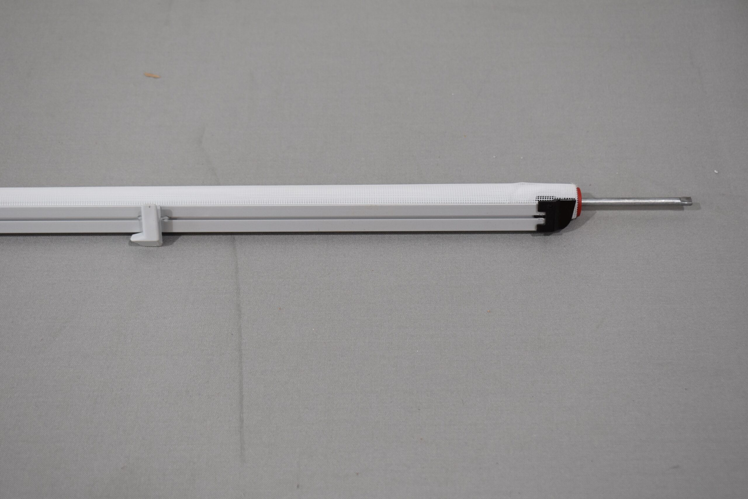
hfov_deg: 36.9
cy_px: 250
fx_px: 1122
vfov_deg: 25.1
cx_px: 374
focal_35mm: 54
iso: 400
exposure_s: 1/125
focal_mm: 36
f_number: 5.6
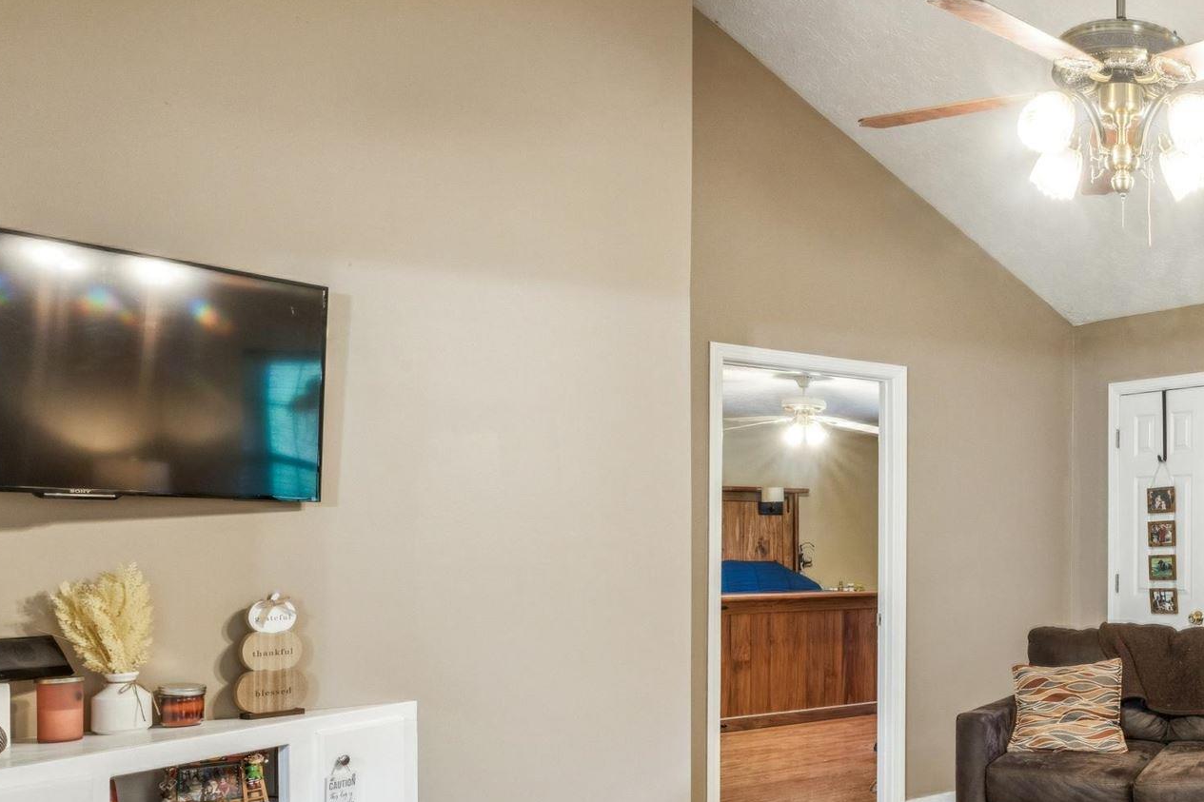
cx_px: 1205
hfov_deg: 45.4
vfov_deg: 37.1
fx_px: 1186
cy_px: 523
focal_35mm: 35
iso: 500
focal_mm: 14.6
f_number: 13
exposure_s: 1/2.5
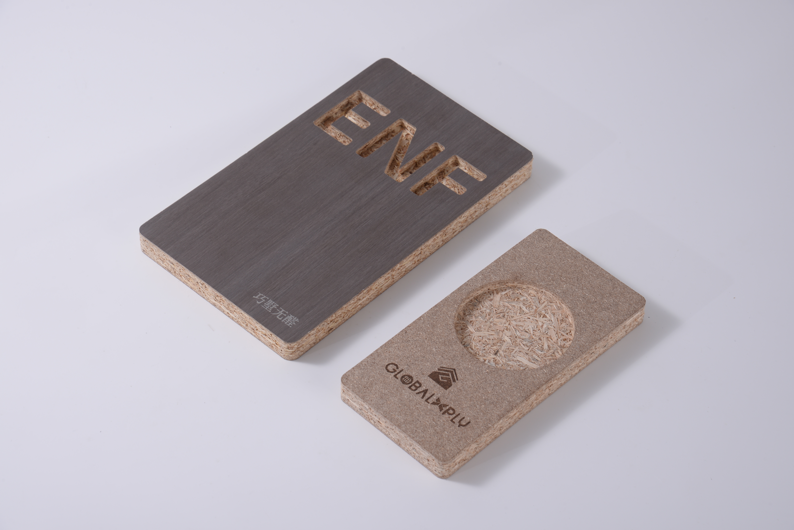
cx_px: 397
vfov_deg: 13.1
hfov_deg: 19.4
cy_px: 265
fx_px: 2317
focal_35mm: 105
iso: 160
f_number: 11
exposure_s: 1/100
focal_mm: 105
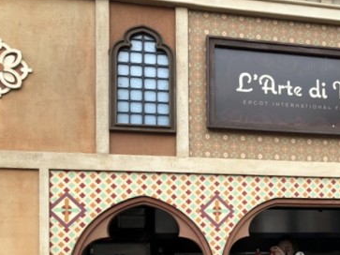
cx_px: 320
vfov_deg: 26.1
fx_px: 530
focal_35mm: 54
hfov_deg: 33.3
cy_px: 234
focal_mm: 3.99
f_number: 1.8
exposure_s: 1/511
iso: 20
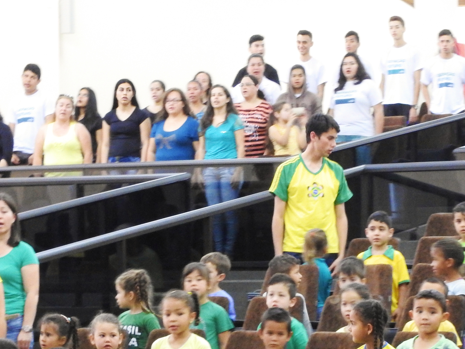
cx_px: 276
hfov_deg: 10.1
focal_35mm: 196
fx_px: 2633
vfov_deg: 7.6
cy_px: 303
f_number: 7.6
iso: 800
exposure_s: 1/4
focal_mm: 18.8
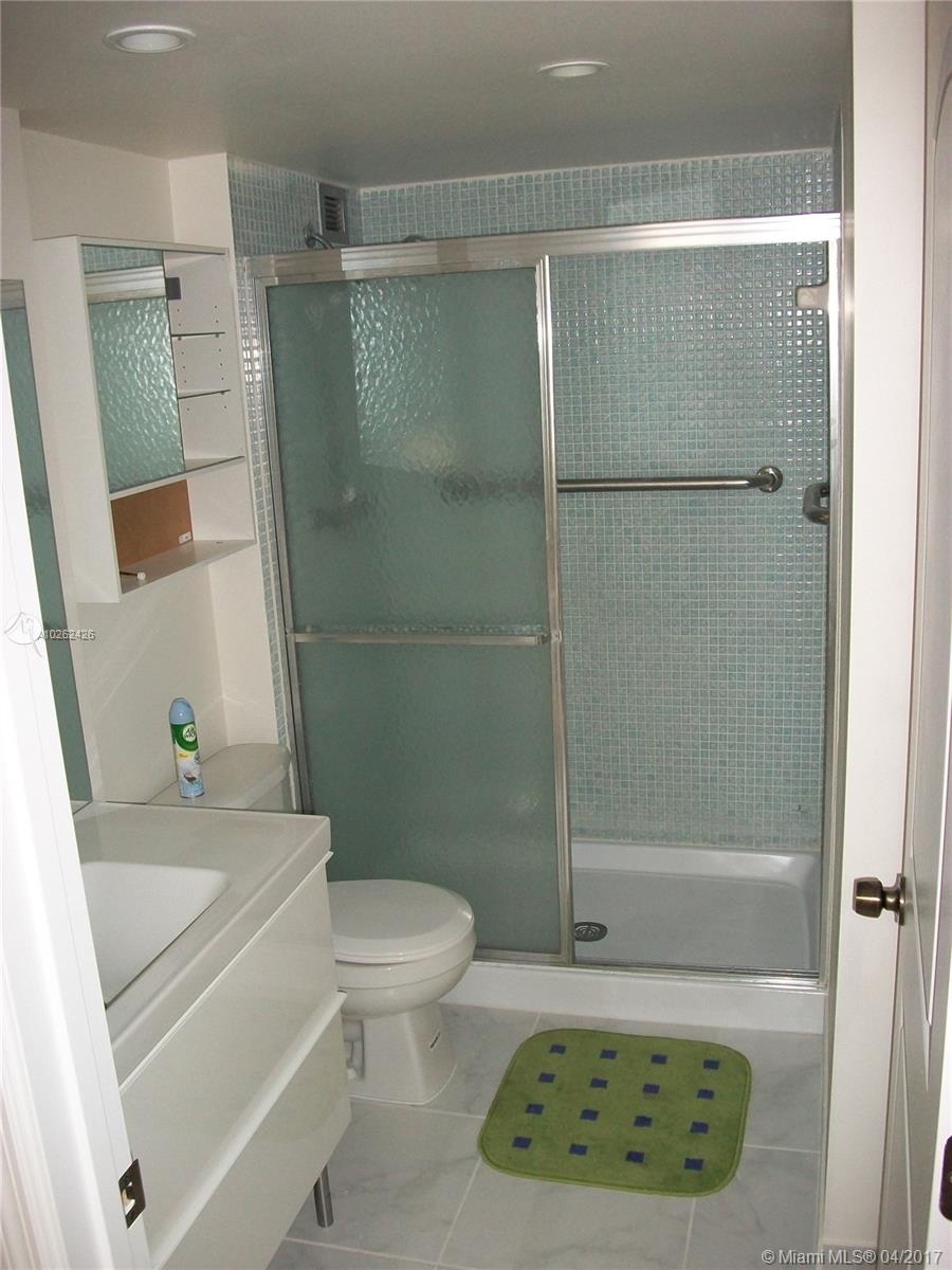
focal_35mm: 32
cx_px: 476
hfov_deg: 44.2
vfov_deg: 56.8
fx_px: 1173
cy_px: 635
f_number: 2.9
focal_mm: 5.7
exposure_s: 1/30
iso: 160
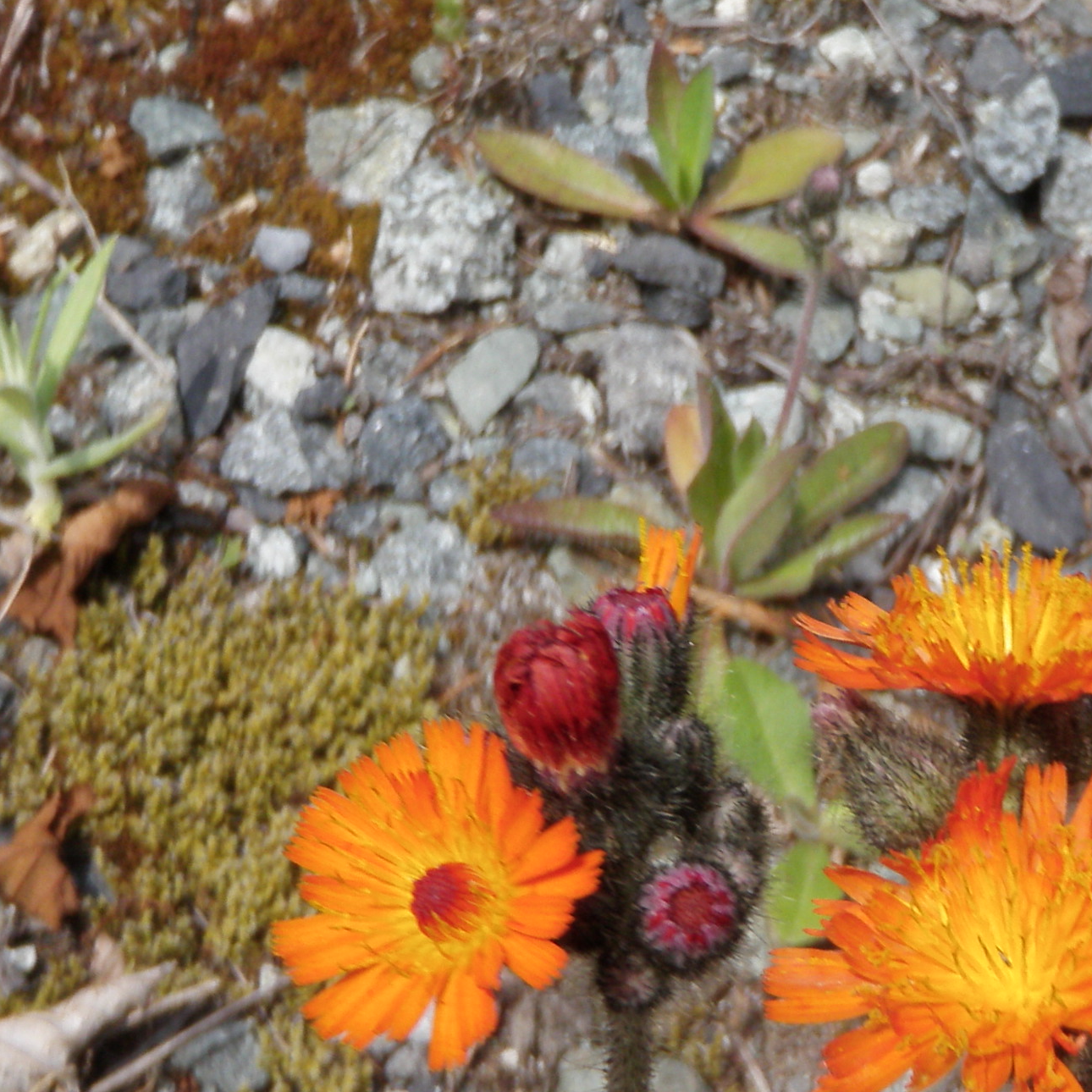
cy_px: 713
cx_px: 933
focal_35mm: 70
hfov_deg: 24.1
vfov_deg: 24.6
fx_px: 2498
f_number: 5
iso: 50
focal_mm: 5
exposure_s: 1/250
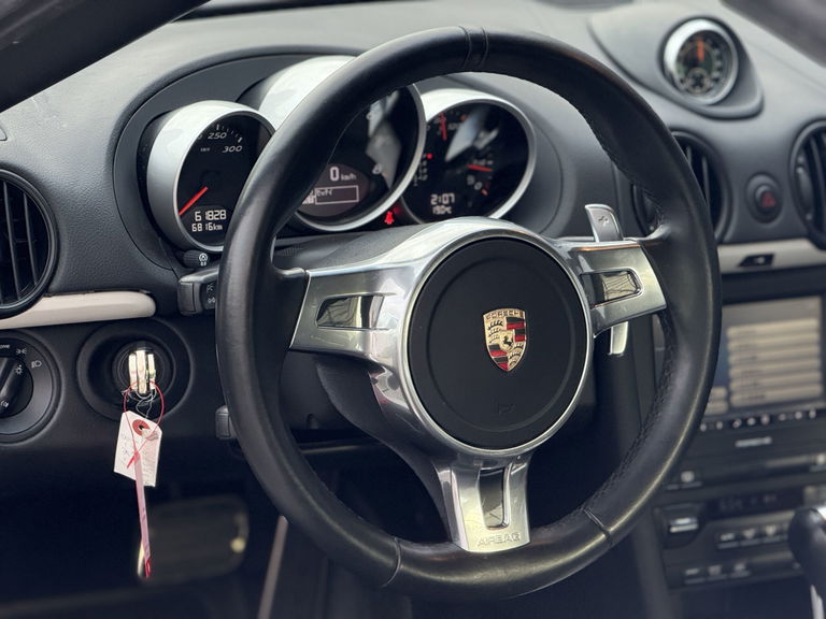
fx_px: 2863
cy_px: 310
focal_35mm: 120
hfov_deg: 16.4
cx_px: 413
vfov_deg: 12.3
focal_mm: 15.66
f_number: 2.8
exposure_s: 1/99
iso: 250
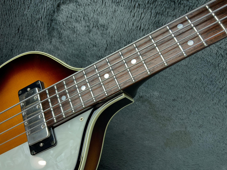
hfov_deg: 61.7
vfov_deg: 48.2
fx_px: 190
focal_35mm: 29
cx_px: 114
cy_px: 85
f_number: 1.8
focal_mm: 3
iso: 64
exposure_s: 1/120
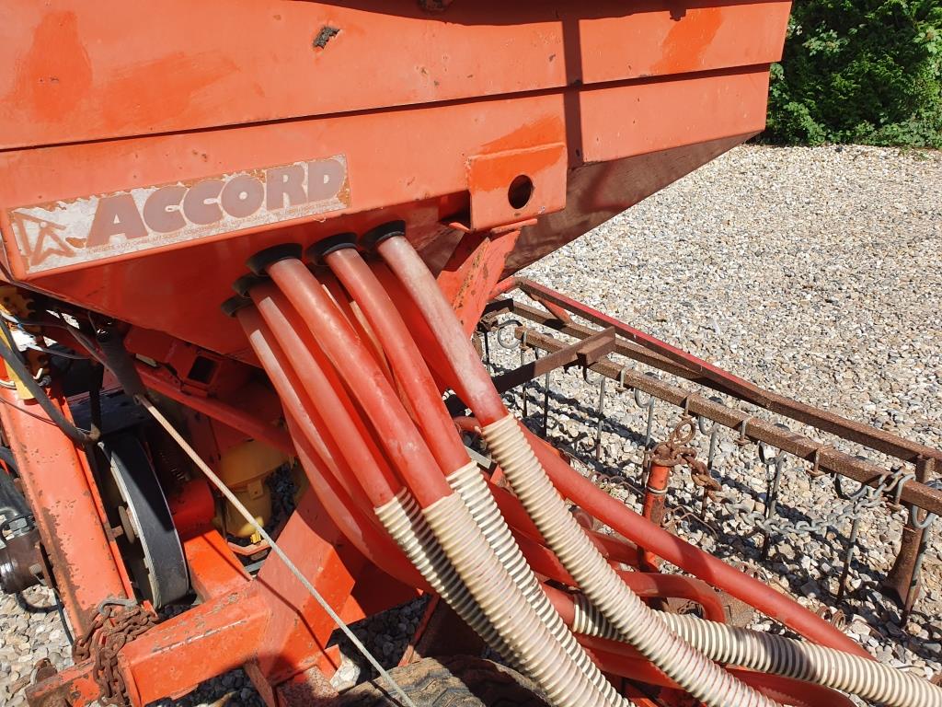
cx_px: 471
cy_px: 354
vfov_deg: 53.1
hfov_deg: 67.3
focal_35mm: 26
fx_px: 708
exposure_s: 1/1792
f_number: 2.4
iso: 50
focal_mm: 4.32
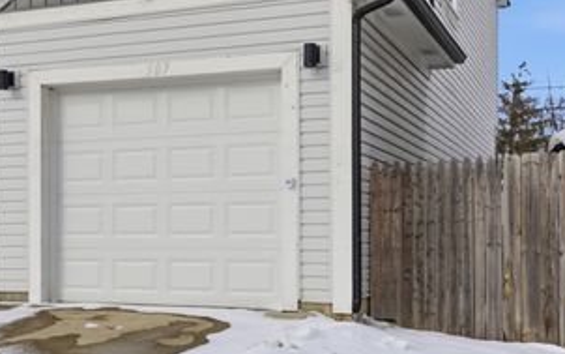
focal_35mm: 59
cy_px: 71
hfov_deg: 34.0
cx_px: 161
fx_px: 909
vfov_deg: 21.7
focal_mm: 35
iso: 100
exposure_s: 1/8000
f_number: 4
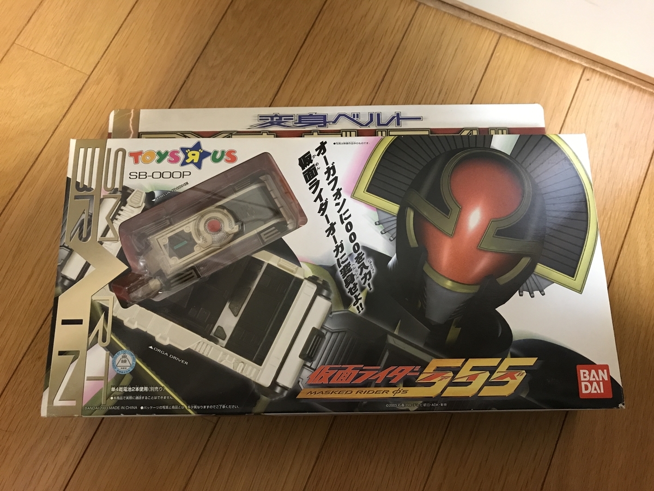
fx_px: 529
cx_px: 327
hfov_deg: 63.4
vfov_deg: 49.7
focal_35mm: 28
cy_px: 246
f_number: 1.8
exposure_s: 1/8
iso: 80
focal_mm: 3.99
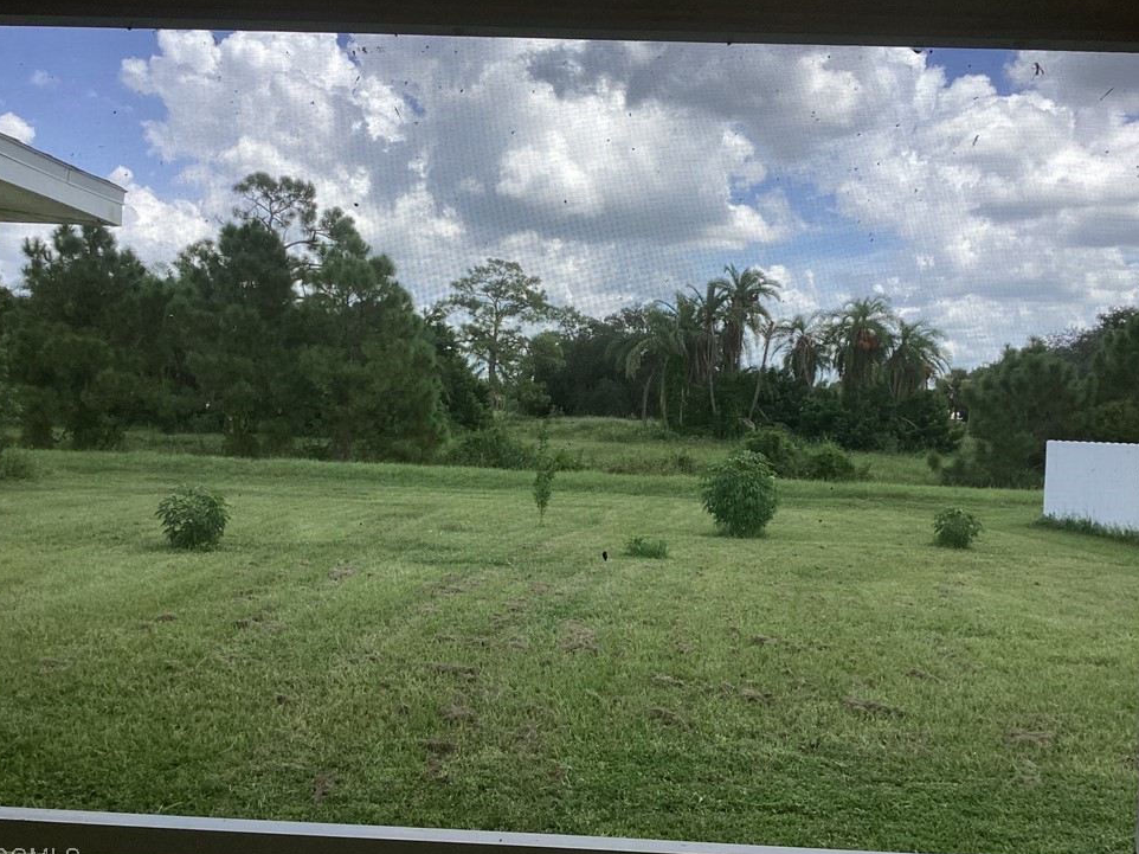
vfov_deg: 42.9
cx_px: 574
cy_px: 430
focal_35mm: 33
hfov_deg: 55.4
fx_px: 1086
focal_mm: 3.3
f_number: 2.4
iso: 25
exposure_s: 1/652
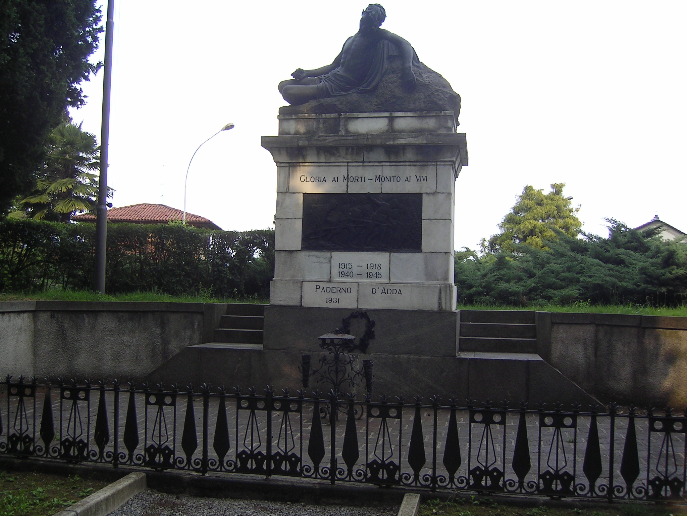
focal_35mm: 36
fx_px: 714
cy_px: 258
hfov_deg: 51.4
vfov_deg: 39.7
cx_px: 344
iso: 50
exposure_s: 1/198
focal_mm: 5.6
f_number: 2.8
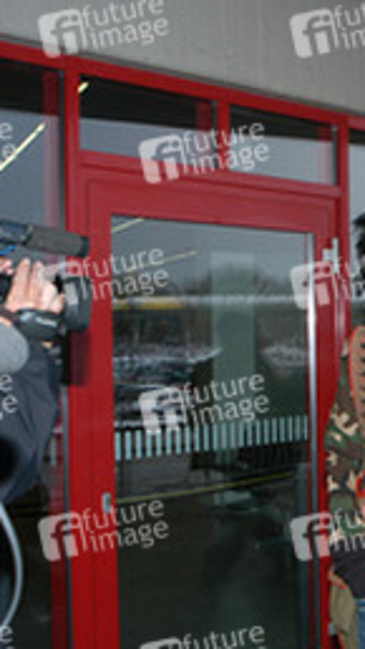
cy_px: 342
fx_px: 1326
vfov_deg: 27.5
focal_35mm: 77
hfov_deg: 15.3
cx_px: 389
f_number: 7.1
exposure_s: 1/160
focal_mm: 28
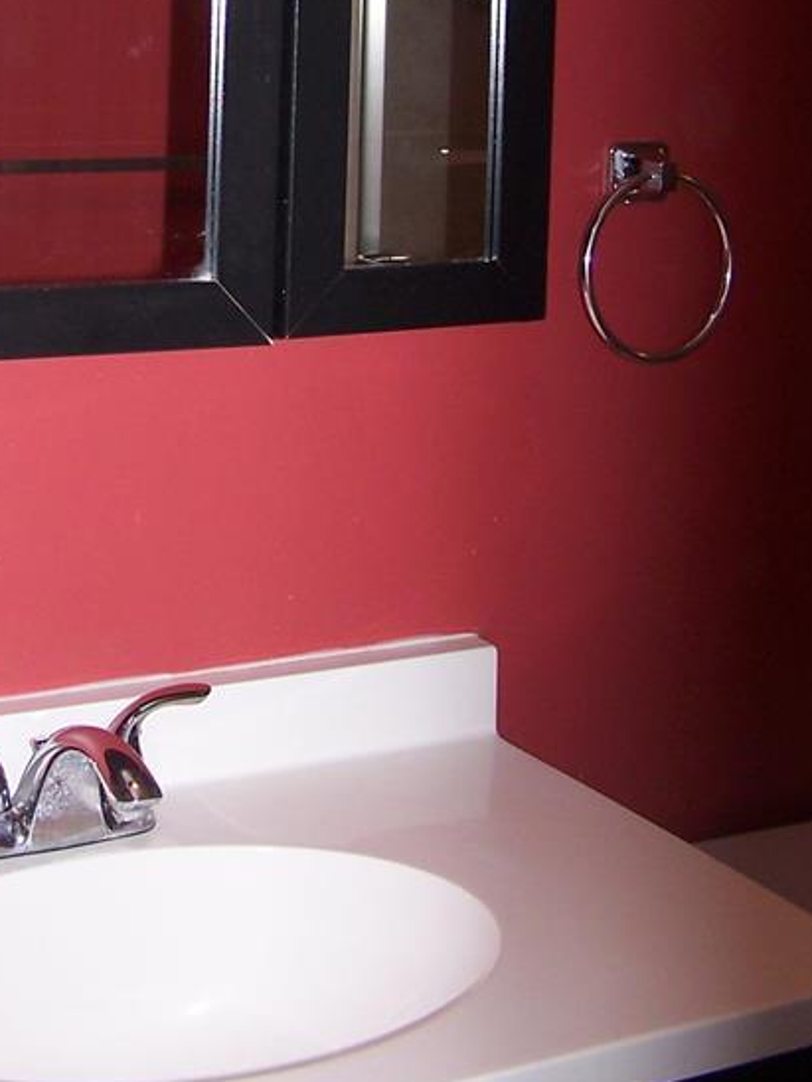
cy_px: 115
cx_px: 130
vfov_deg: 26.5
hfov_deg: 20.4
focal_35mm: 71
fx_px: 2221
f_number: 2.8
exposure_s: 1/60
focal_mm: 6.3
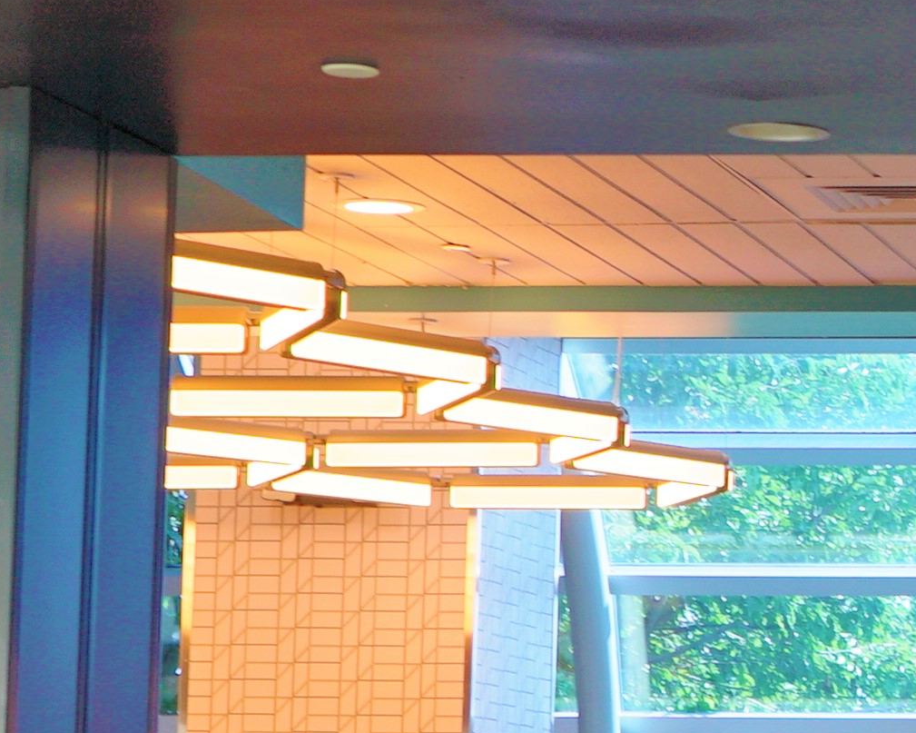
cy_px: 482
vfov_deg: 10.3
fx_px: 4066
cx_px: 1526
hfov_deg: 12.0
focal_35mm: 150
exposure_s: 1/60
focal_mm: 38
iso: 100
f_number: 4.5
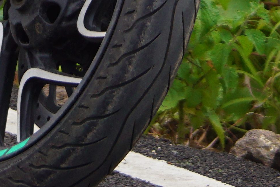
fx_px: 5763
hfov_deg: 2.8
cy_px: -330
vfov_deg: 1.8
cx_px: 23
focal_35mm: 741
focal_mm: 80
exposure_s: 1/750
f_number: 4.5
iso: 250
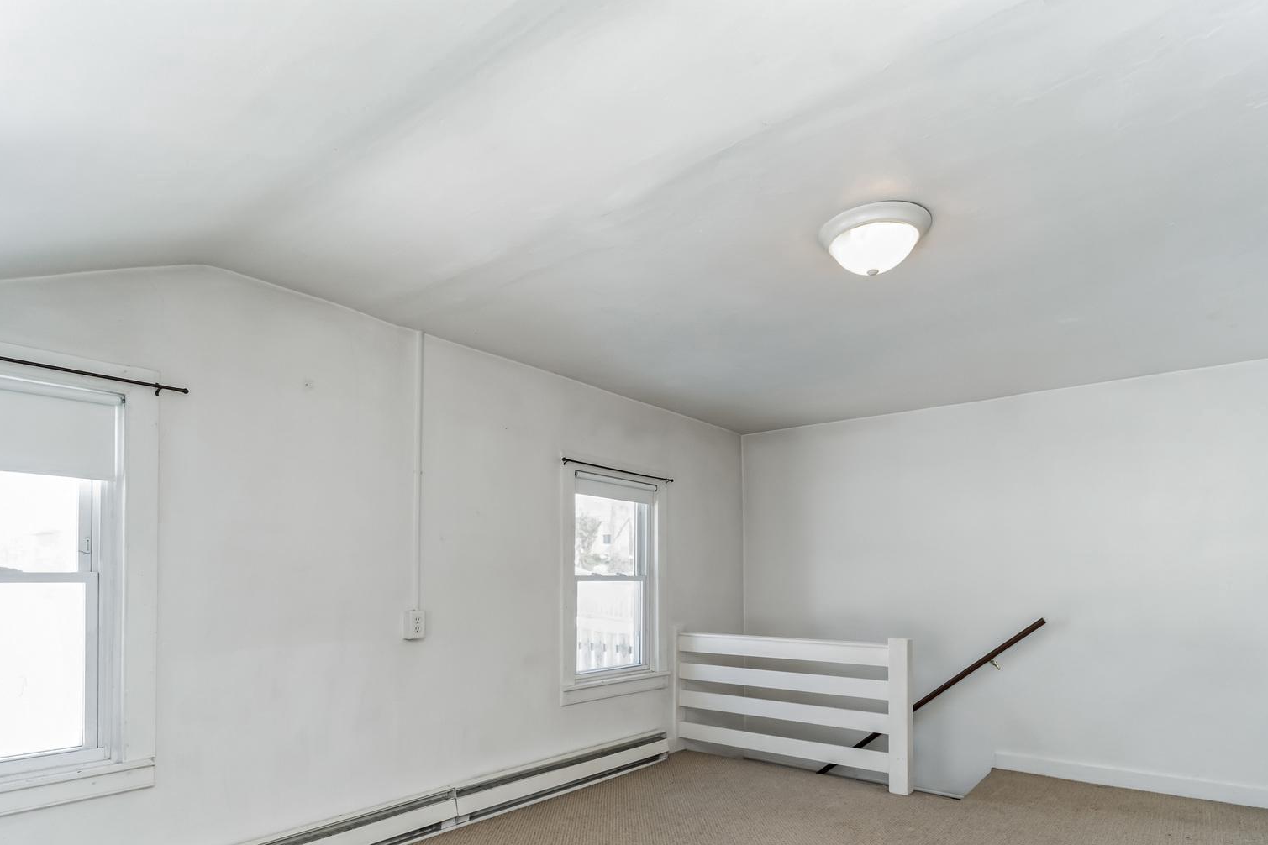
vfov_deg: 62.7
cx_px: 655
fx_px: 669
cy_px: 572
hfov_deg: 86.9
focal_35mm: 19
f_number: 5
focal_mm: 14
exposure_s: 1/80
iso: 500
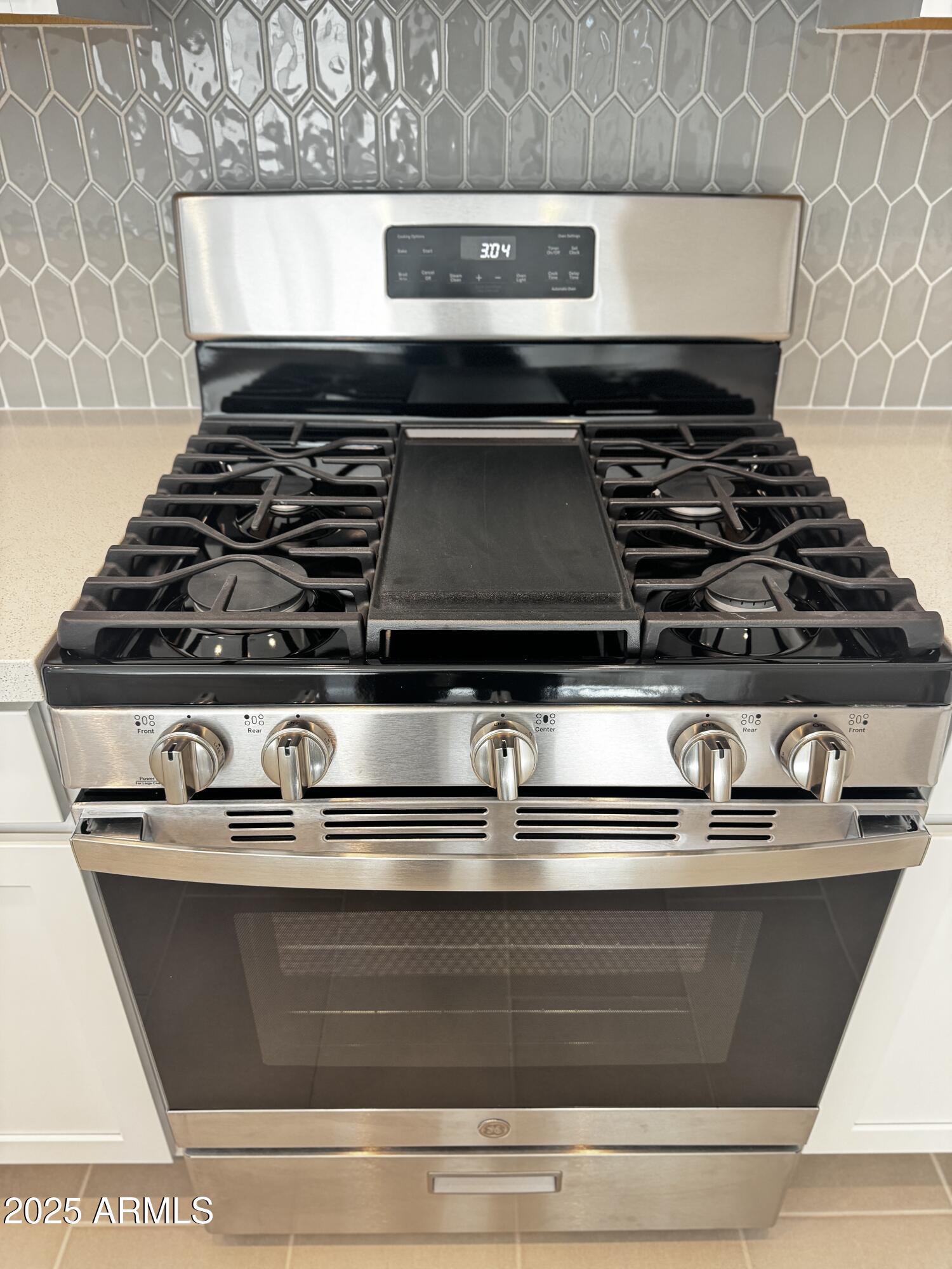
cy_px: 634
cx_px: 476
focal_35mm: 24
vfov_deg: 71.6
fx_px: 880
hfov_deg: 56.8
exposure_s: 1/60
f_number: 1.78
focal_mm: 6.76
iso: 200
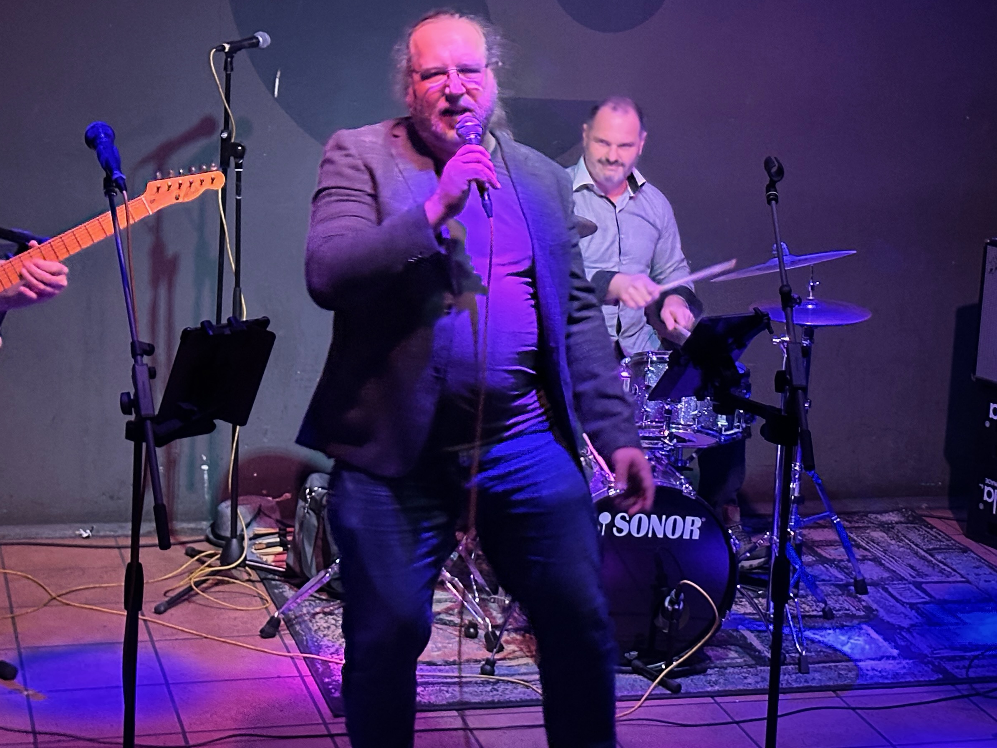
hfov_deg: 24.1
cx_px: 598
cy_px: 313
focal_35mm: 81
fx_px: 2333
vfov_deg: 18.2
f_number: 1.78
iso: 640
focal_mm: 6.86
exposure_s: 1/23
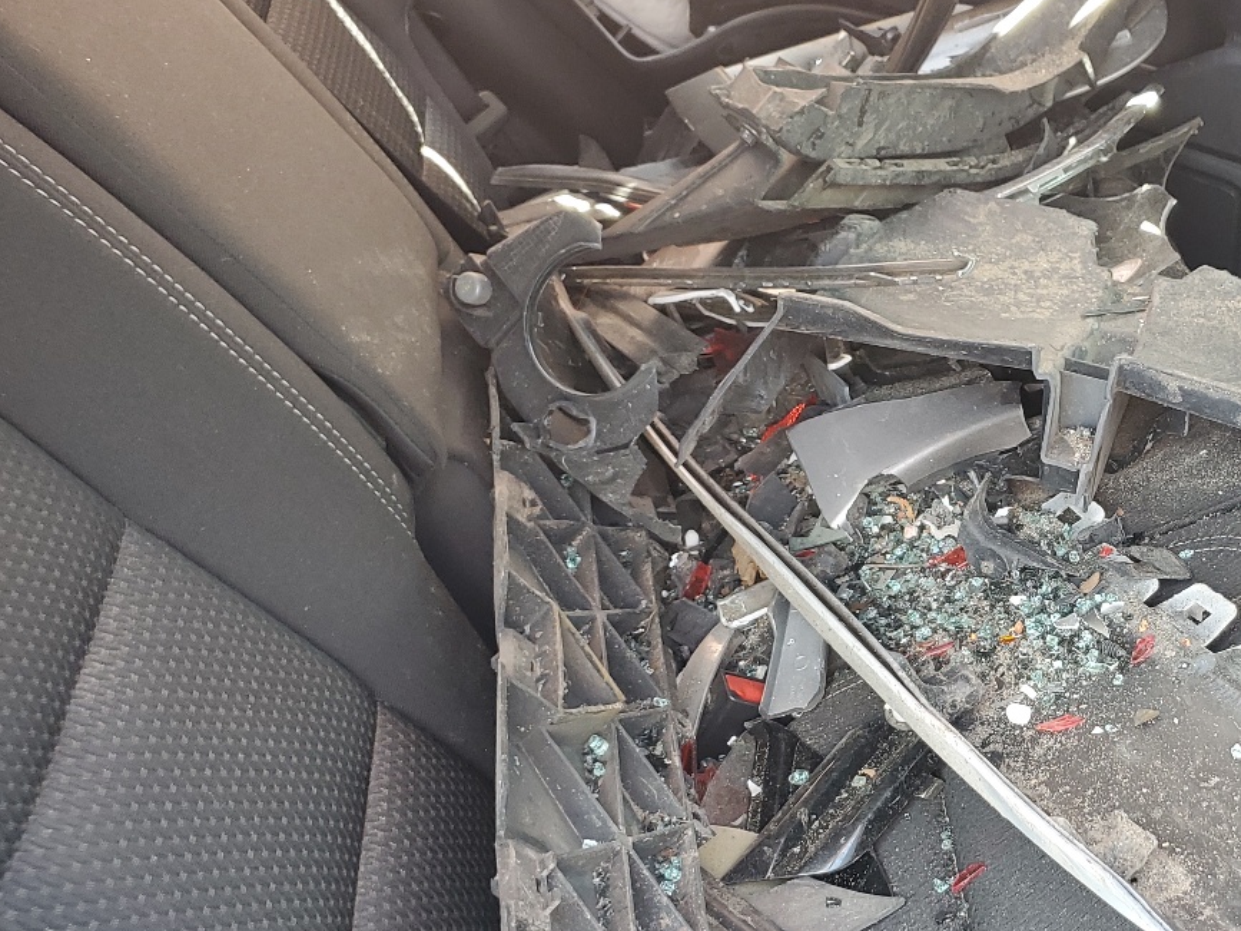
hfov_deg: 37.3
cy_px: 642
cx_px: 1099
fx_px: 1721
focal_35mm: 48
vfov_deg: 30.0
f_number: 1.5
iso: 53
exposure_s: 1/60.2
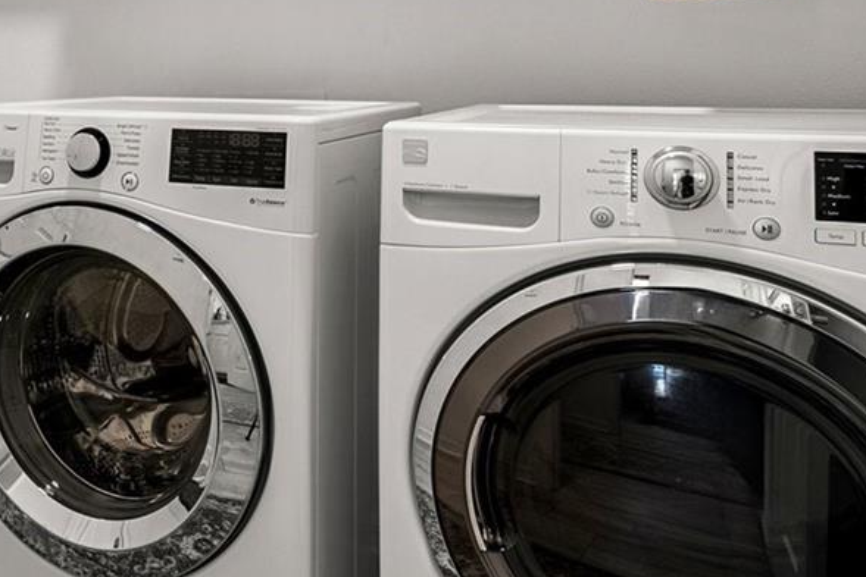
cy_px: 36
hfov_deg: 44.3
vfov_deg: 32.9
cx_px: 28
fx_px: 914
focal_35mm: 38
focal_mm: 14
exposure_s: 1/2.5
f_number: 8
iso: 320
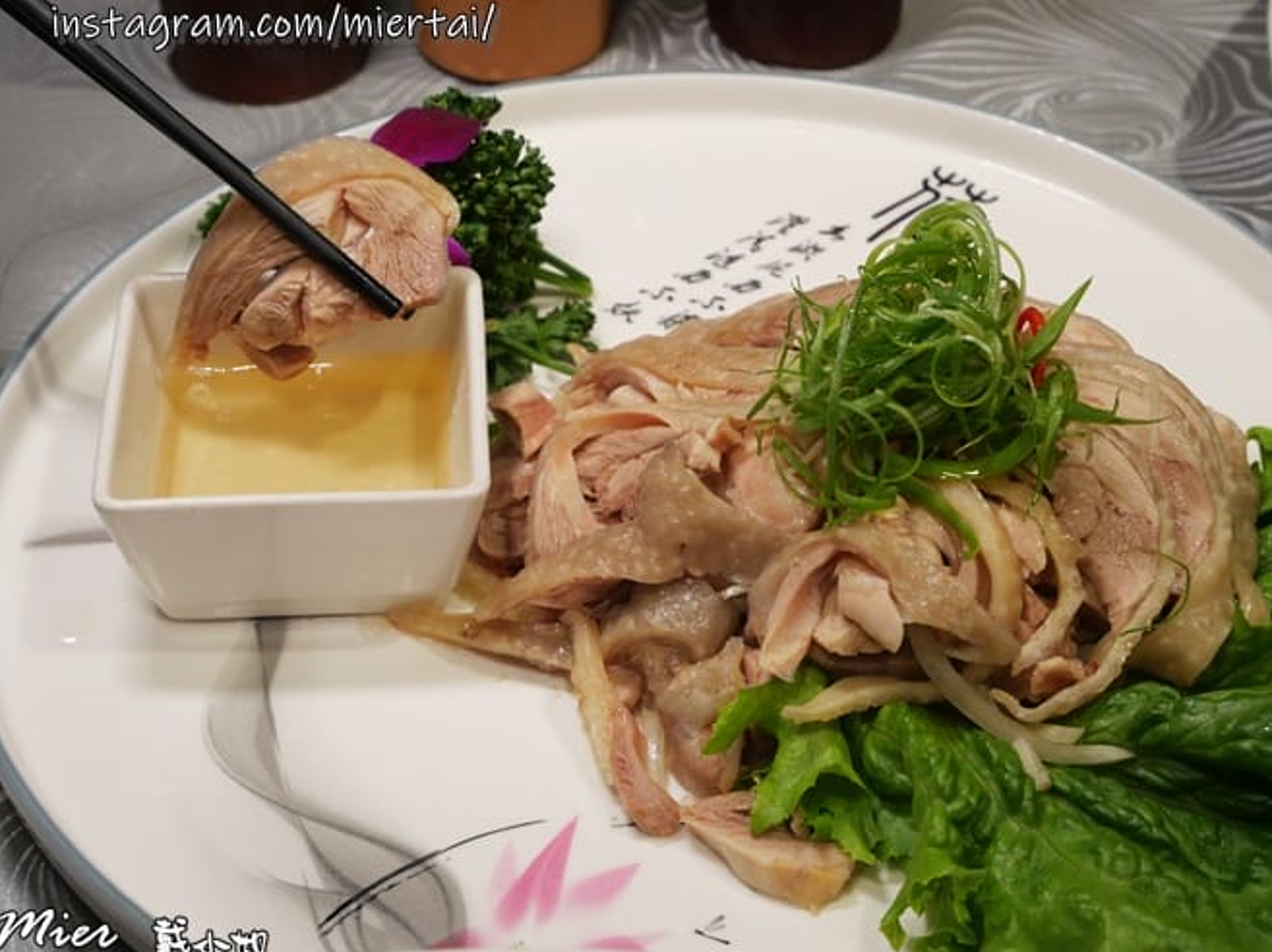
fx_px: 2387
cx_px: 628
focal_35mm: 65
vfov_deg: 22.6
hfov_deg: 29.8
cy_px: 480
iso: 400
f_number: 5.6
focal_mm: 32
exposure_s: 1/80
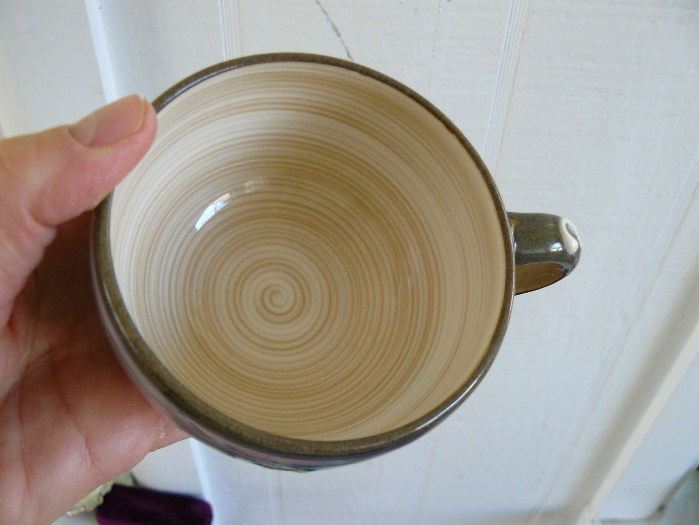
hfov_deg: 51.4
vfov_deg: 39.7
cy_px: 262
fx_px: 727
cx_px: 350
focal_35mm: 36
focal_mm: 6
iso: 160
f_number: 2.8
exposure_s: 1/30
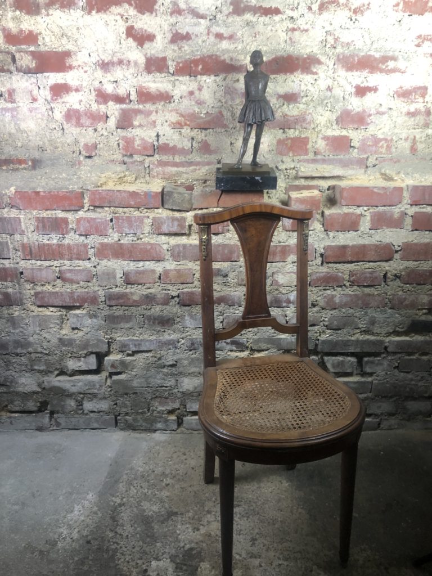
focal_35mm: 28
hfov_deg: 49.7
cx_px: 216
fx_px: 466
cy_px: 288
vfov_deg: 63.4
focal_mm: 4
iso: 40
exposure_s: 1/20
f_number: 1.8
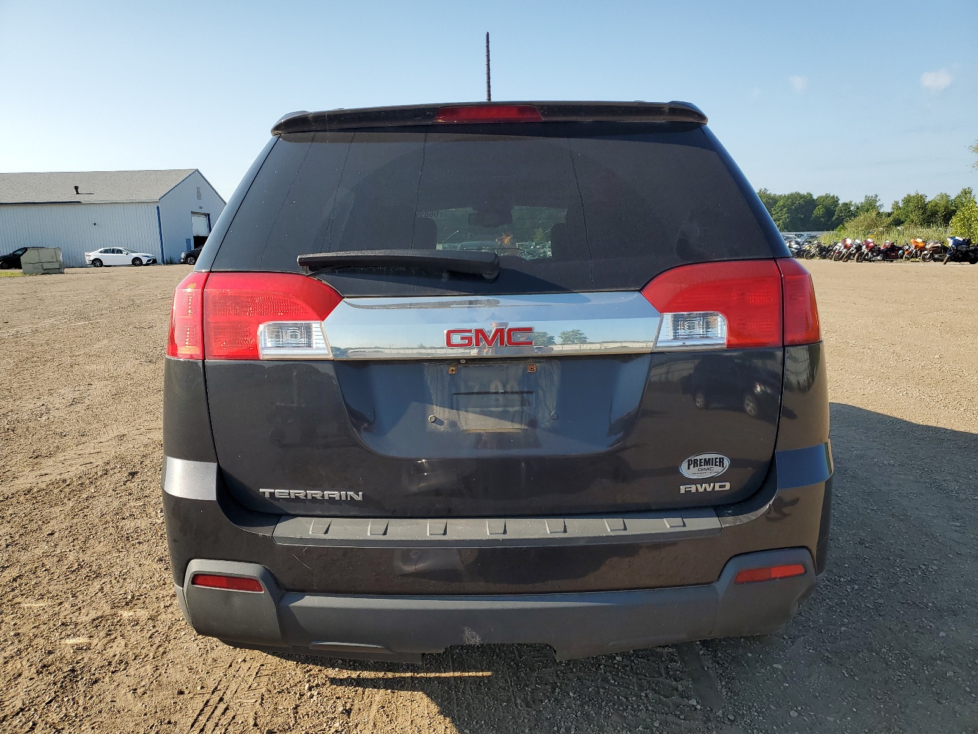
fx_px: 735
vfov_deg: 53.1
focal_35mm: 26
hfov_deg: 67.3
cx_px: 489
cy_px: 367
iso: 50
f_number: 1.5
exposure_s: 1/2000
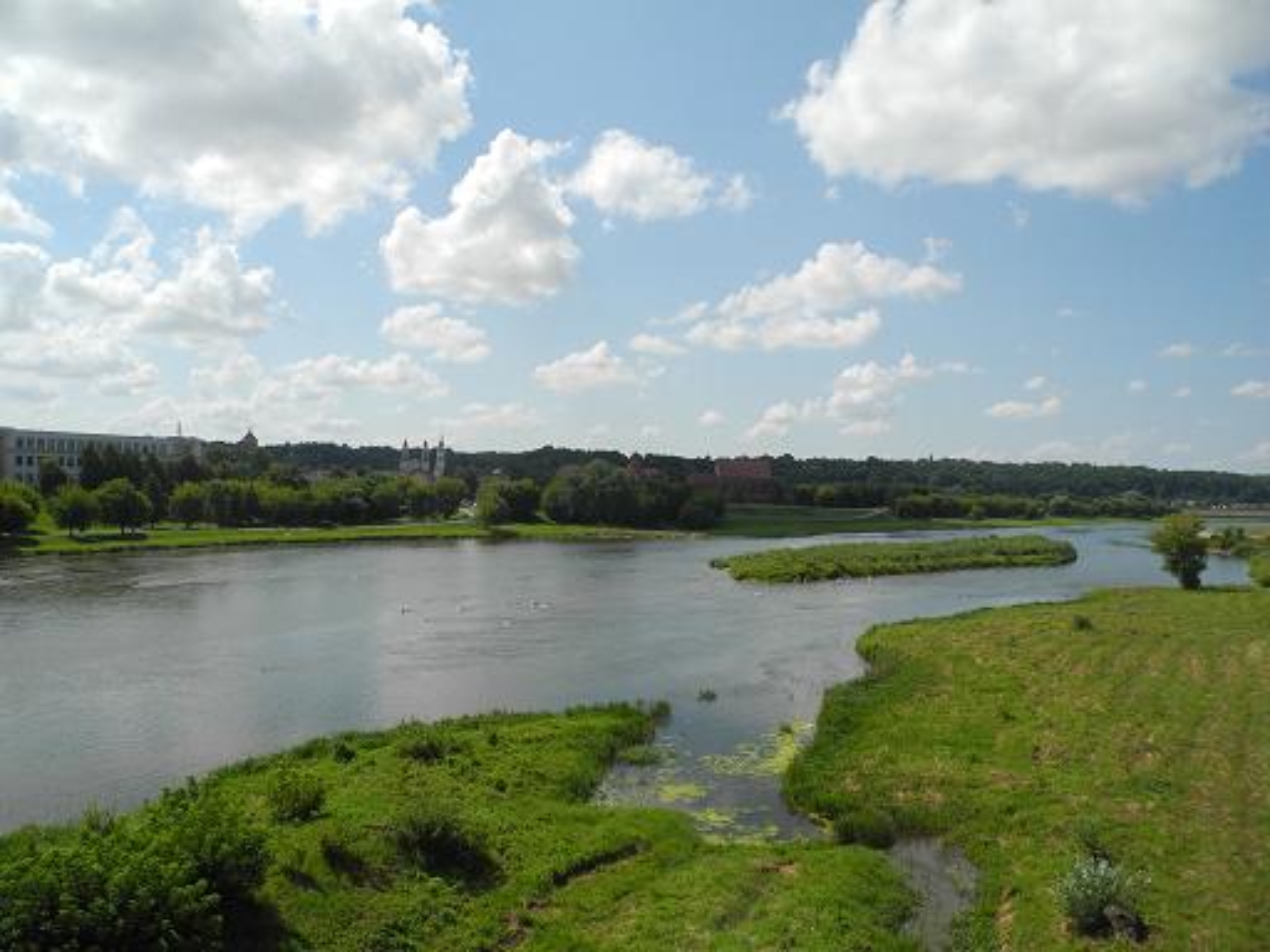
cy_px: 476
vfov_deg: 49.7
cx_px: 635
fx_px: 1027
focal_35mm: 28
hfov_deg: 63.4
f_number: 5
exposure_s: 1/800
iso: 100
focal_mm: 6
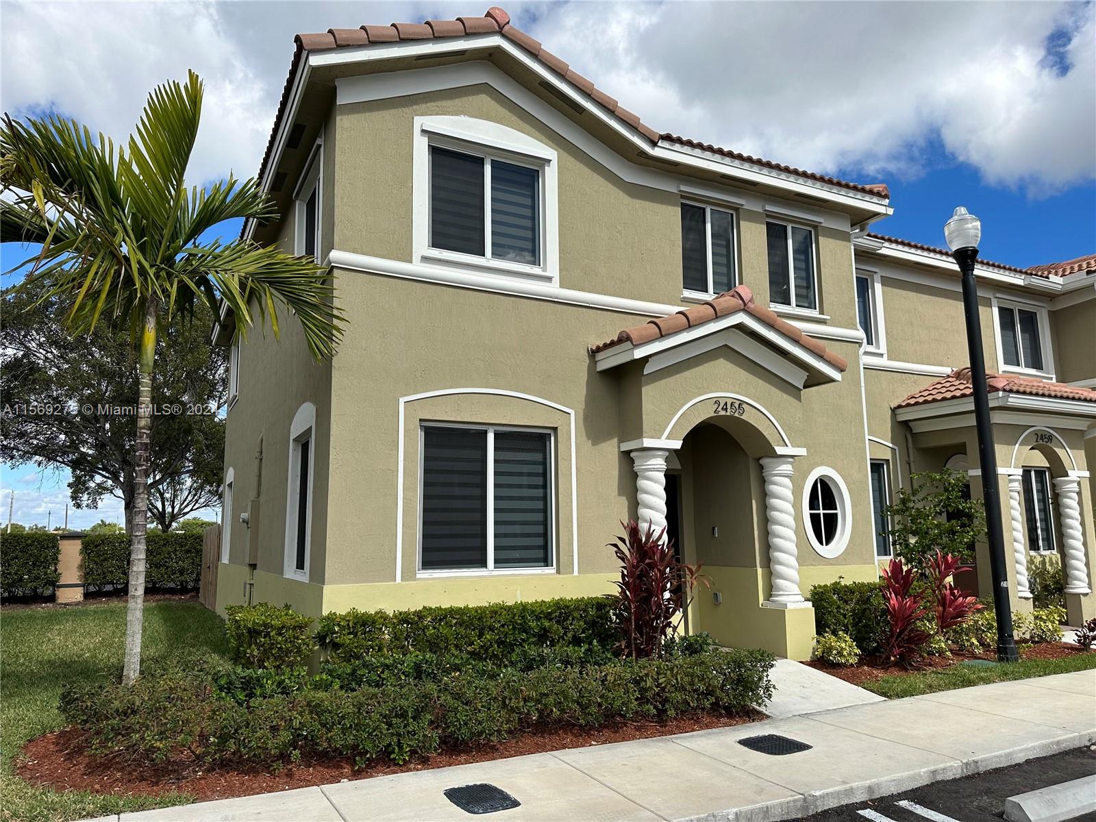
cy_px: 411
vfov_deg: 56.8
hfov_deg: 71.6
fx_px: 760
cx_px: 548
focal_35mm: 24
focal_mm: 6.86
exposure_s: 1/5263
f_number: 1.78
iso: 80
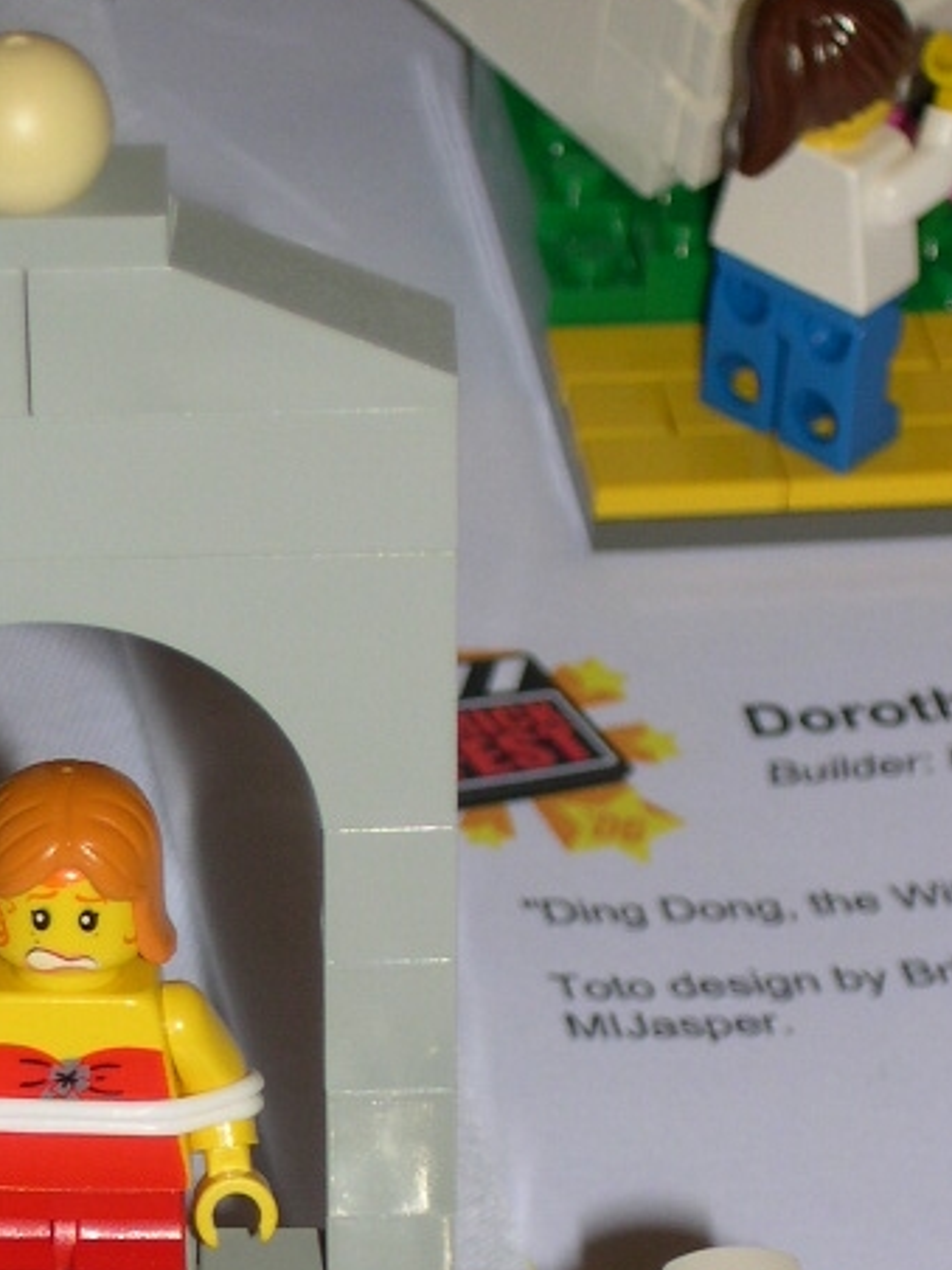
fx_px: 7224
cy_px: 1351
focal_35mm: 197
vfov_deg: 9.9
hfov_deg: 7.5
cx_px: 199
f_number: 4.4
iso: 100
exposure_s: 1/60
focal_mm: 18.4
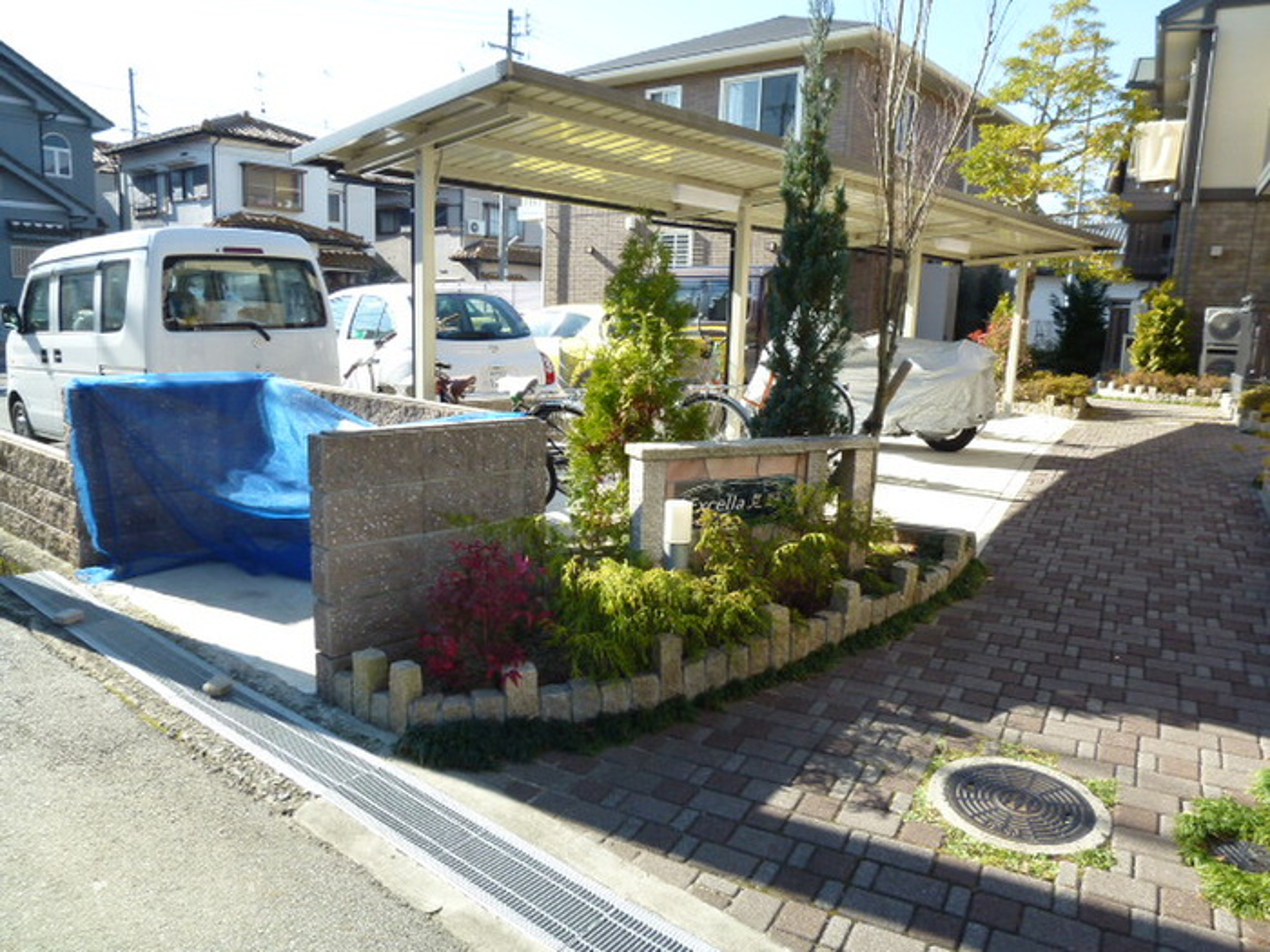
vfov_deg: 56.8
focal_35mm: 24
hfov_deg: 71.6
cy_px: 476
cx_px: 635
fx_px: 881
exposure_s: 1/250
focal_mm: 4.3
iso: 100
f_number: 4
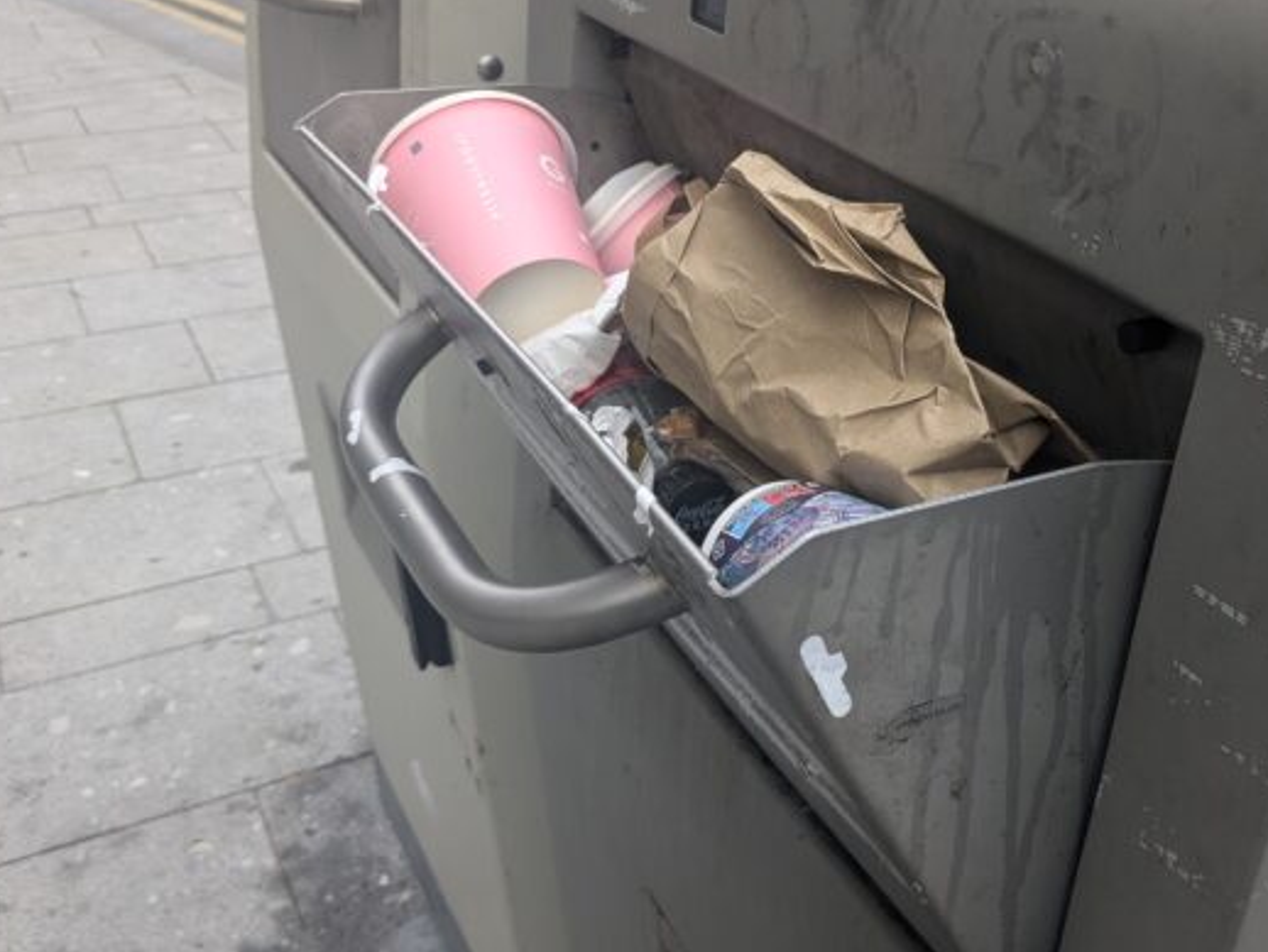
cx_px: 830
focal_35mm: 40
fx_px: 1466
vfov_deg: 35.9
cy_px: 406
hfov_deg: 46.2
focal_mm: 4.38
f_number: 1.73
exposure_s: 1/145
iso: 56
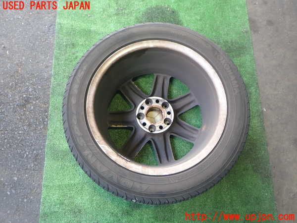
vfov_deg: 46.8
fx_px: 257
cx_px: 148
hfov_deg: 60.0
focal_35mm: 30
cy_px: 112
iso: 200
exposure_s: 1/40
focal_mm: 5.4
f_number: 2.3
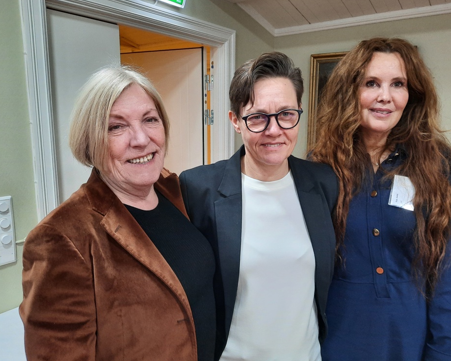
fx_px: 360
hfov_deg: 64.0
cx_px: 236
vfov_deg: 53.2
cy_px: 180
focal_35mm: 27
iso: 250
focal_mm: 4.6
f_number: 2
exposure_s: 1/33
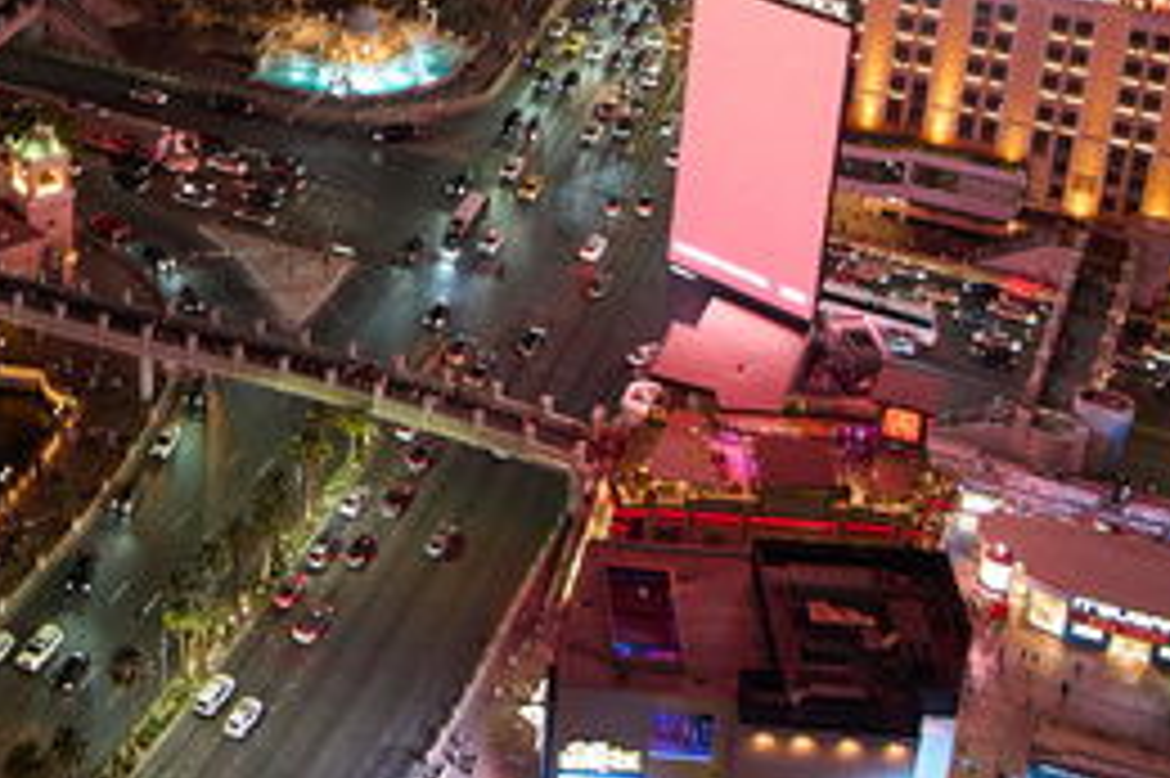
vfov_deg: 18.4
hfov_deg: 27.0
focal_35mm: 71
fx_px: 2306
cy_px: -88
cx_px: 18
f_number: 2.8
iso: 800
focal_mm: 18
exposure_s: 1/25
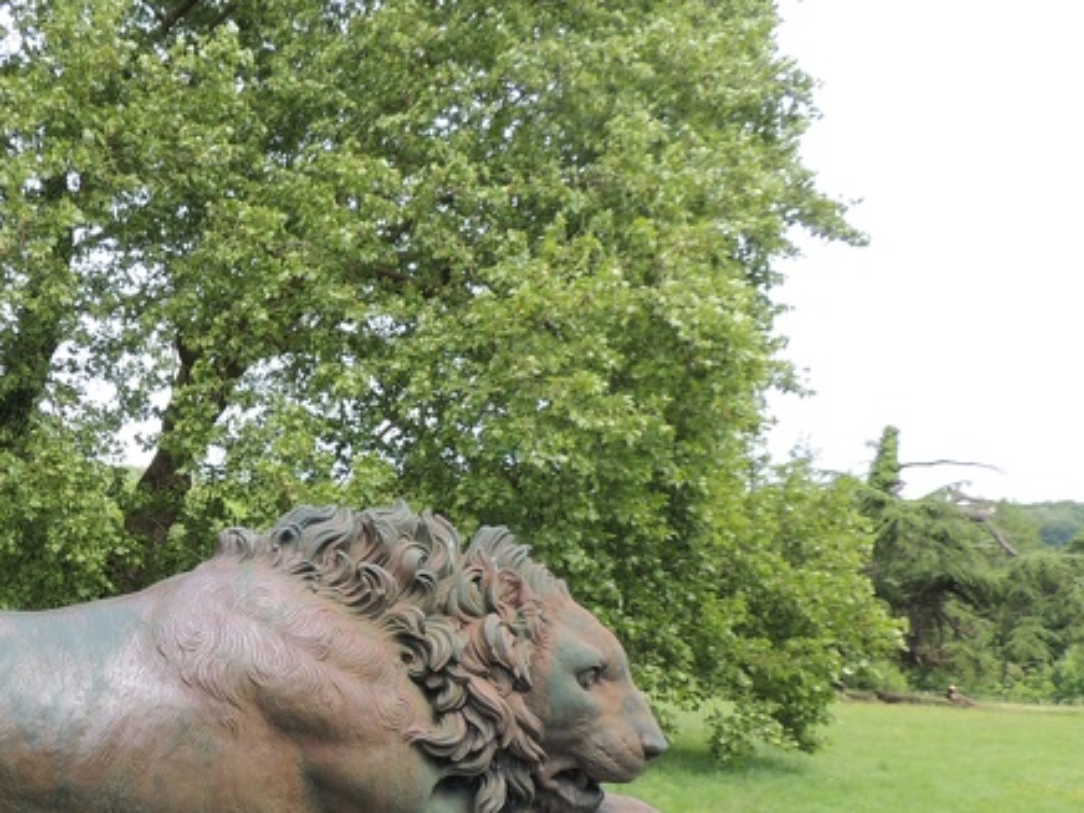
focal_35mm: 44
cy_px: 624
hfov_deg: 40.4
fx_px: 1378
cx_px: 154
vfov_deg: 32.2
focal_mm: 4.3
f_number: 3
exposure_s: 1/500
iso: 100
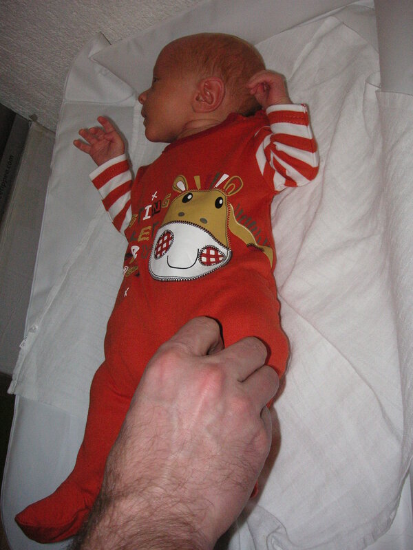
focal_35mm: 37
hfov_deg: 38.7
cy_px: 275
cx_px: 206
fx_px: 589
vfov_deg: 50.1
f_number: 2.8
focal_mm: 6.1
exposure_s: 1/45
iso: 160
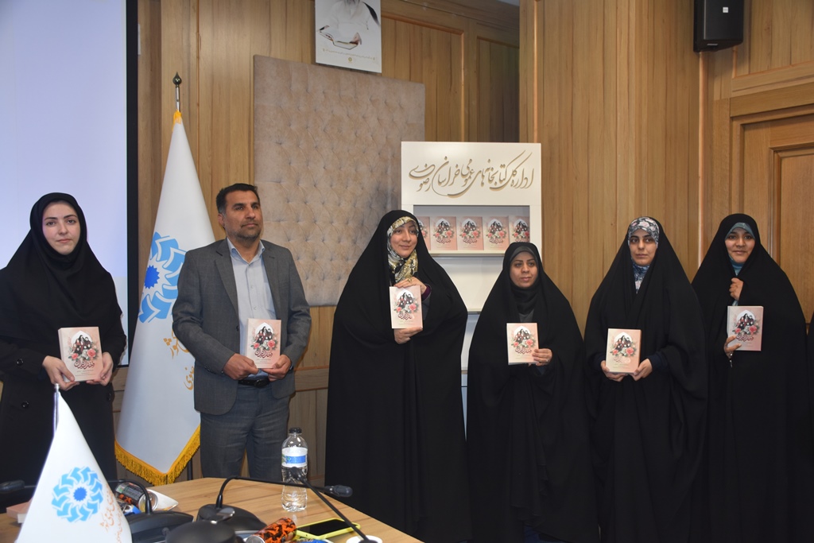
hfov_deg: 55.1
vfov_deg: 38.4
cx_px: 407
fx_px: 780
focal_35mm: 34
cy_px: 272
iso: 450
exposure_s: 1/60
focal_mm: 23
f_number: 3.8
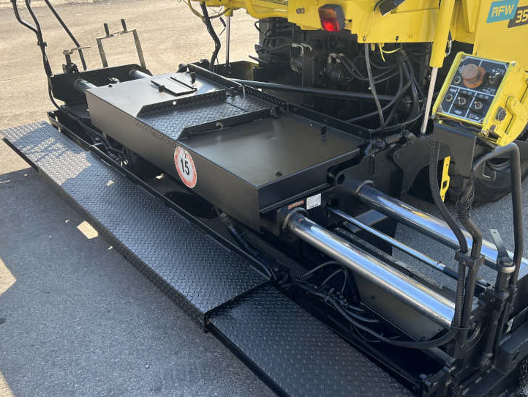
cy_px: 213
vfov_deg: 39.7
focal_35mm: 36
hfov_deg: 51.0
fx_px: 549
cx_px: 317
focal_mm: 5.7
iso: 50
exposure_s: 1/646
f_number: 1.5
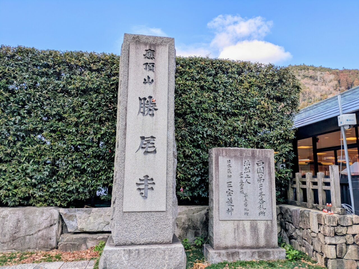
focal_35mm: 25
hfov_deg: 69.4
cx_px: 180
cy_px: 134
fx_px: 259
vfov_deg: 54.9
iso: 31
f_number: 1.89
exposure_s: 1/748
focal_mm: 5.43
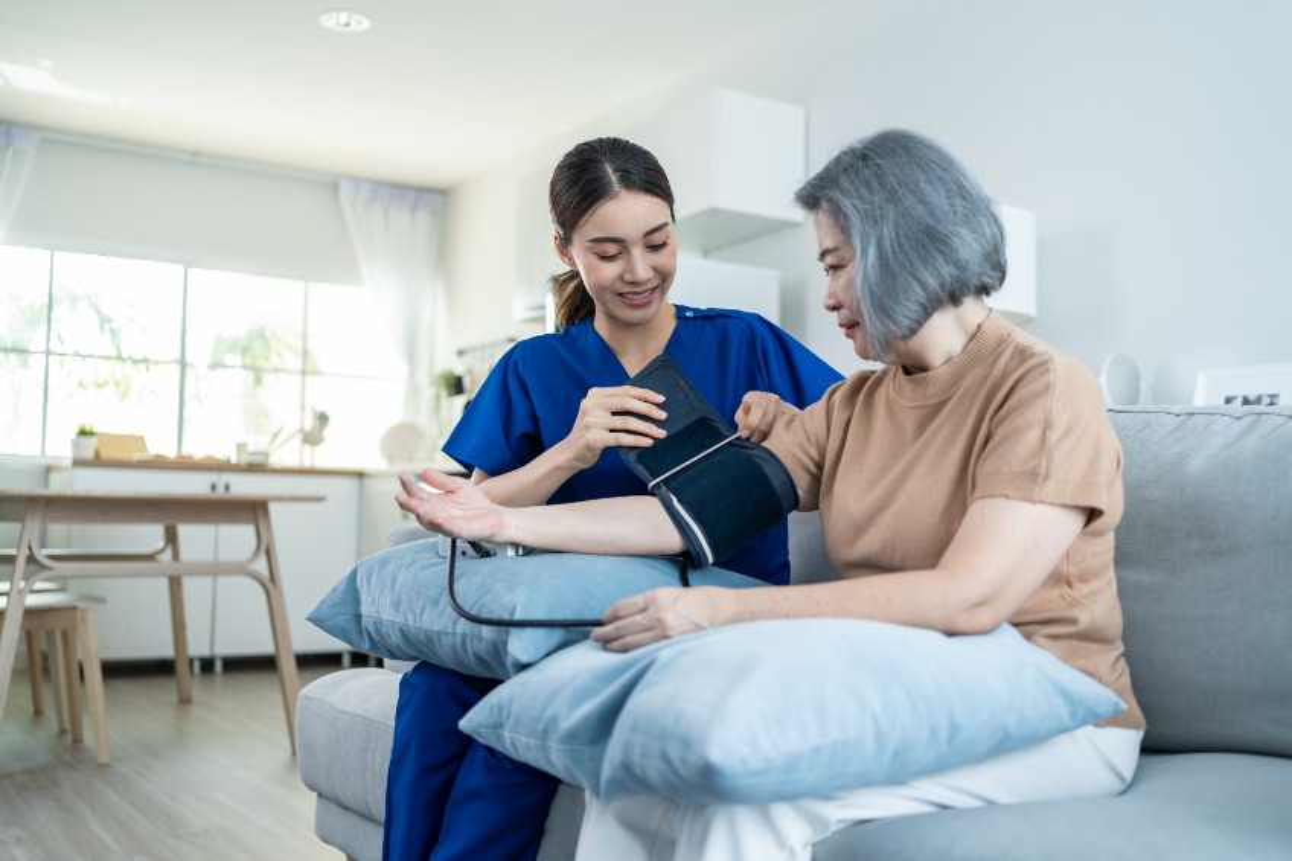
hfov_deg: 54.4
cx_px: 646
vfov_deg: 37.8
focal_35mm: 35
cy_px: 430
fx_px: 1256
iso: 400
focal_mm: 35
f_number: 2.2
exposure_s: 1/200
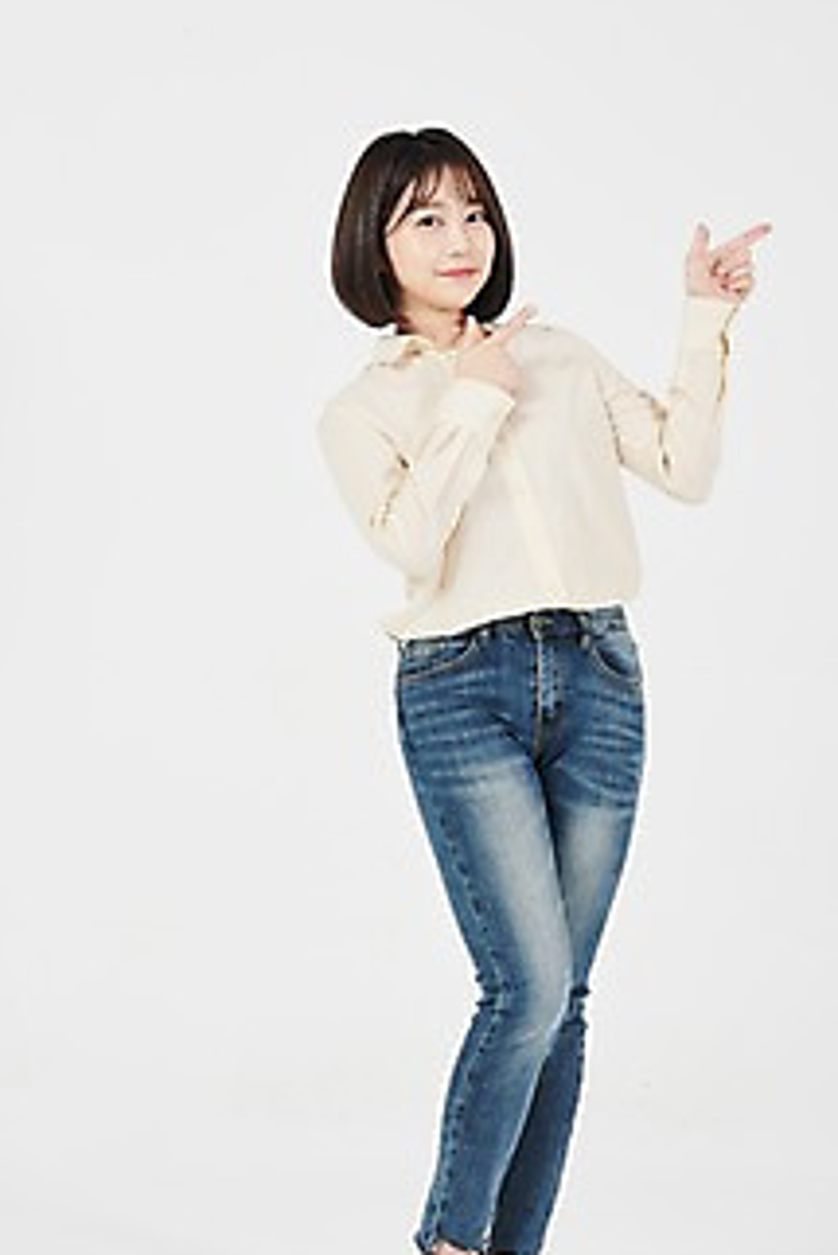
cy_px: 682
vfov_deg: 23.4
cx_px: 485
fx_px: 3034
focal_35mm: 87
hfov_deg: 15.7
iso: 100
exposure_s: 1/125
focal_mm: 70
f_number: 13
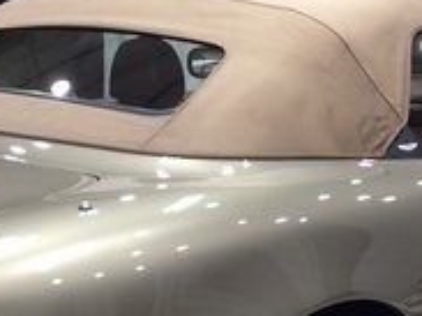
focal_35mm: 112
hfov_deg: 17.6
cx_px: 189
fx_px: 1364
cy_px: 295
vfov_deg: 13.1
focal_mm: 3.3
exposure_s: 1/24
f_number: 2.4
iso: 40
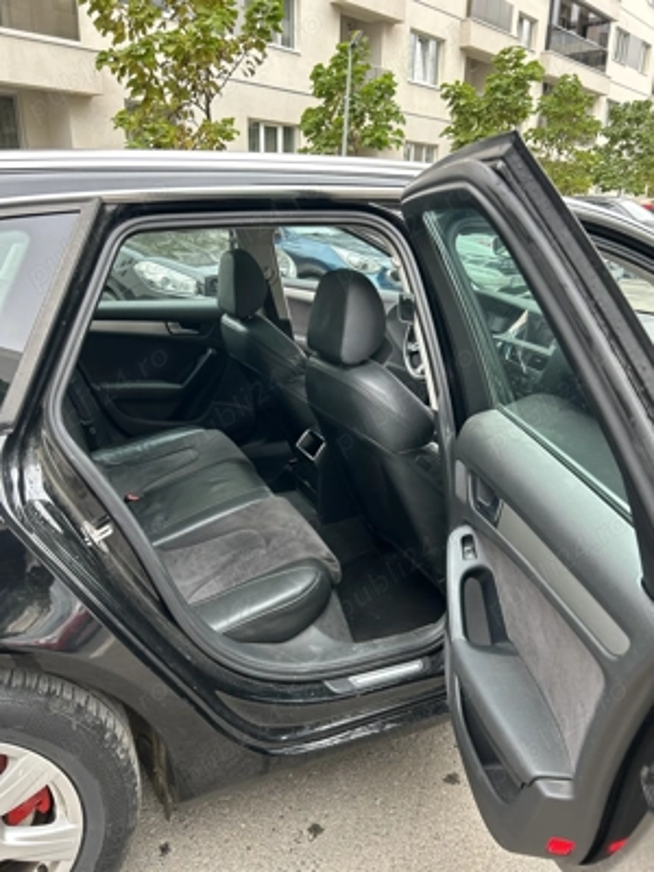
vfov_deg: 67.3
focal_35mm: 26
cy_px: 436
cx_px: 327
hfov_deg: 53.1
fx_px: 655
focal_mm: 5.7
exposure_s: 1/121
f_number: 1.5
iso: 64
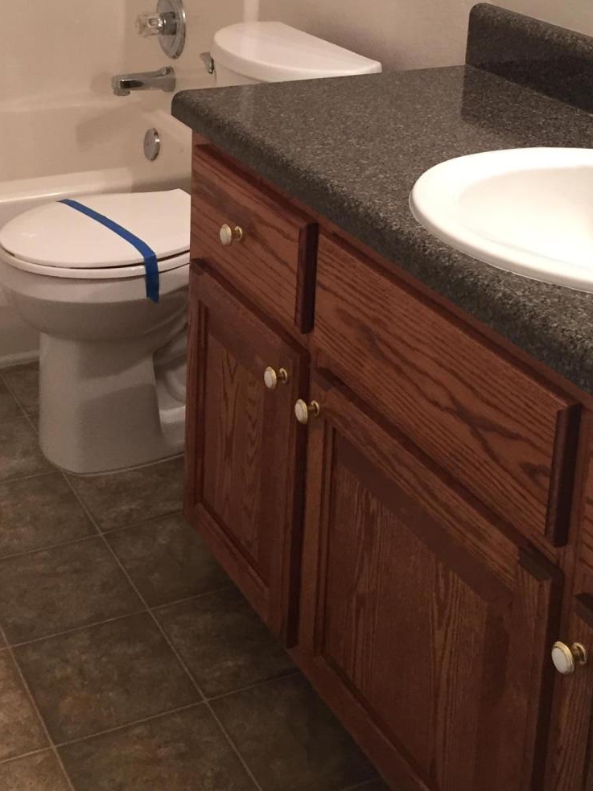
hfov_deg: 24.8
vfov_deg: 31.7
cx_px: 227
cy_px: 134
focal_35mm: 59
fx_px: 1348
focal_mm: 4.15
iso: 125
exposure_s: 1/30
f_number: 2.2
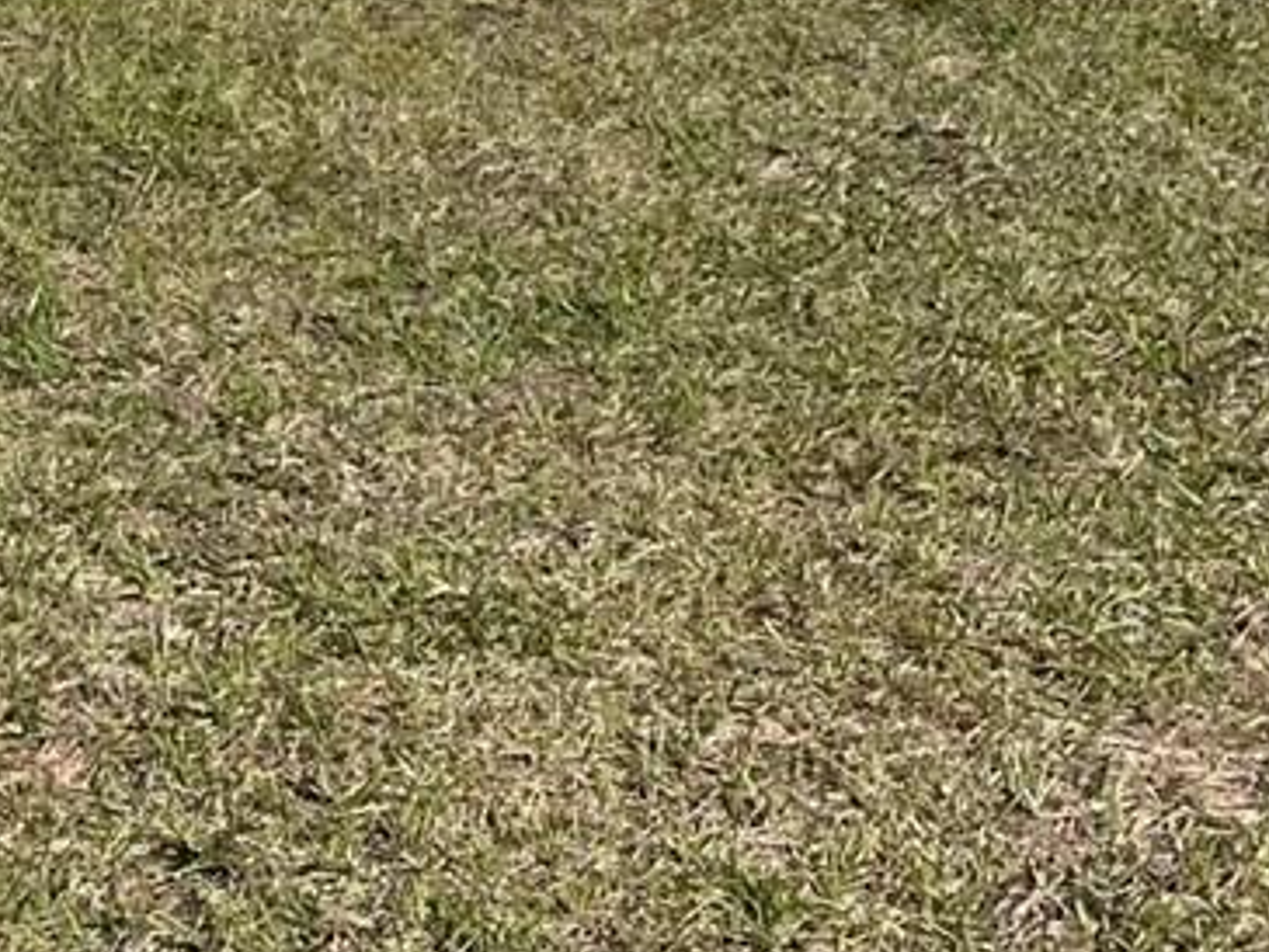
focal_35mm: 114
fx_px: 4181
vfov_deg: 11.7
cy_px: -910
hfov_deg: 16.5
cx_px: -299
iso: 32
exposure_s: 1/5814
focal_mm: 4.2
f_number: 1.6
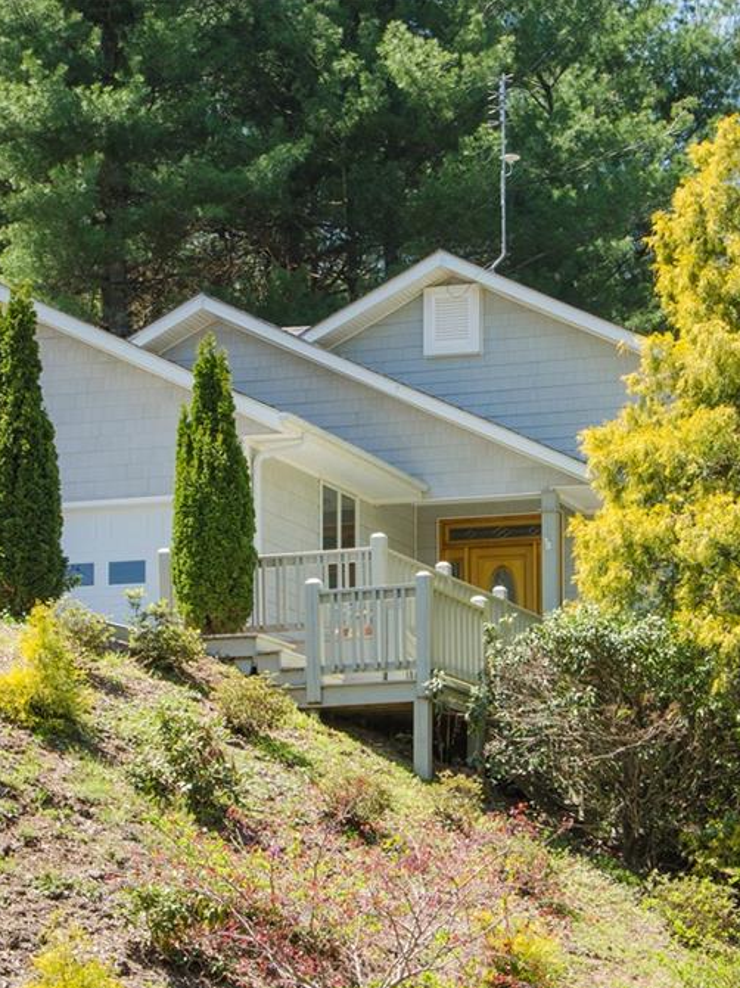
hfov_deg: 16.7
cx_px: 270
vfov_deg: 22.3
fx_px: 2510
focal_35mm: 88
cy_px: 495
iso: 100
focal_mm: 40
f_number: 11
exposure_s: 1/50
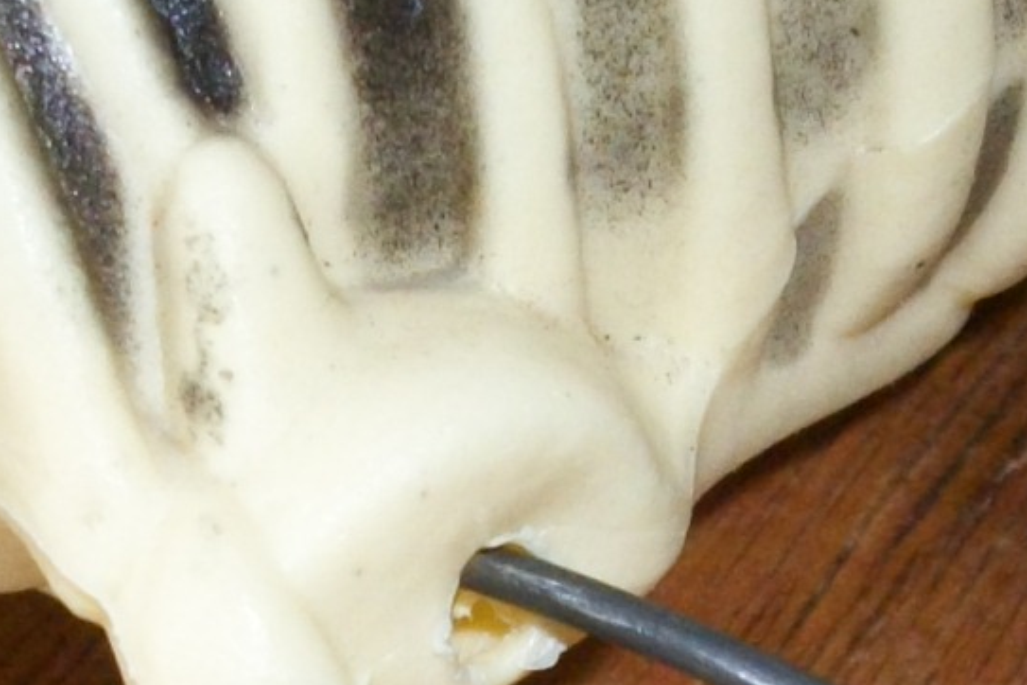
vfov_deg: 7.6
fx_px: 5049
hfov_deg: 11.6
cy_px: 1003
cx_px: 329
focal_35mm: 177
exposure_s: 1/60
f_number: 2.9
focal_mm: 5.7
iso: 160
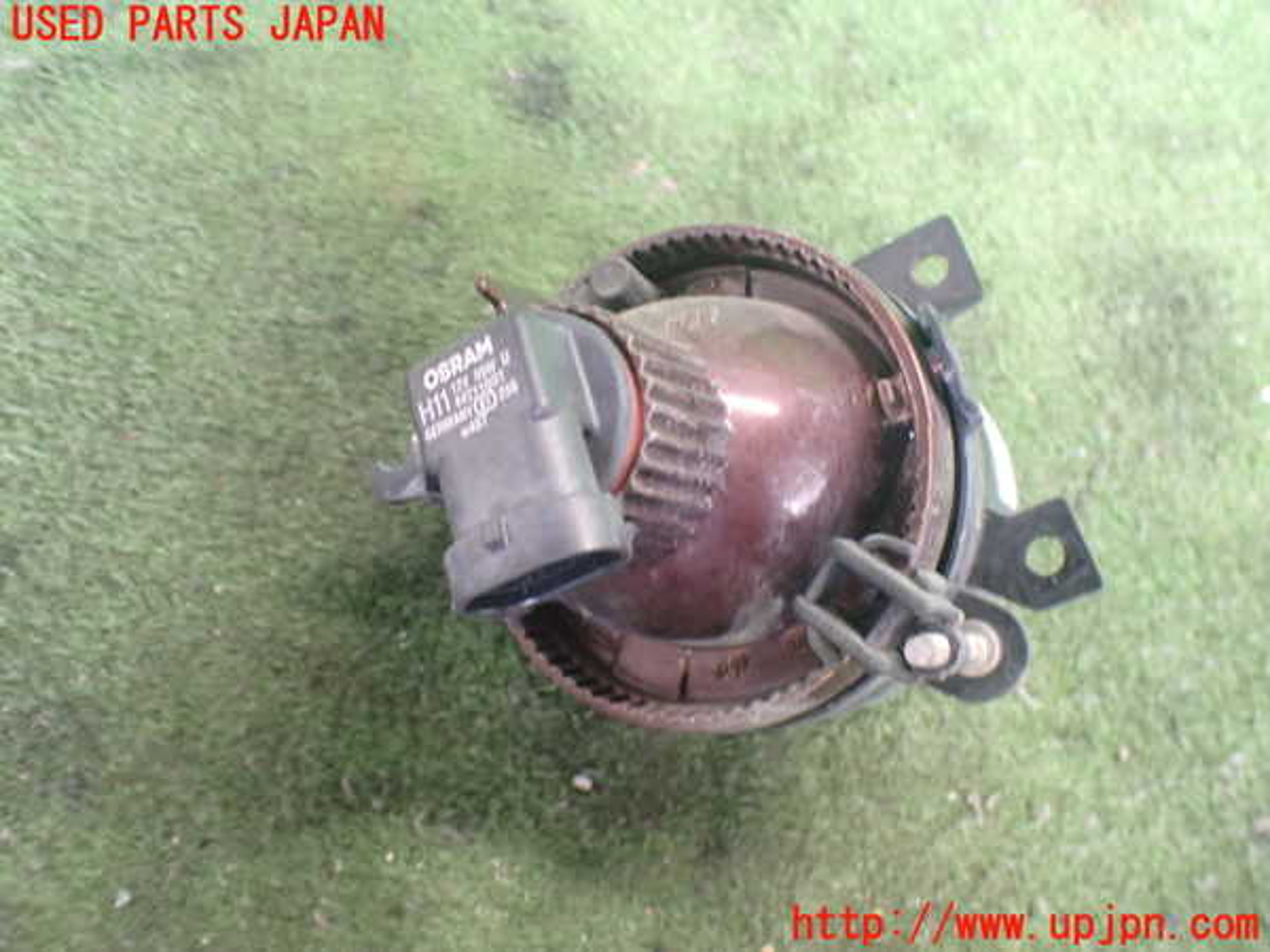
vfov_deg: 46.8
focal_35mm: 30
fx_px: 1101
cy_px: 476
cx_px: 635
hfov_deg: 60.0
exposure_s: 1/30
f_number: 2.3
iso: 800
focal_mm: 5.4
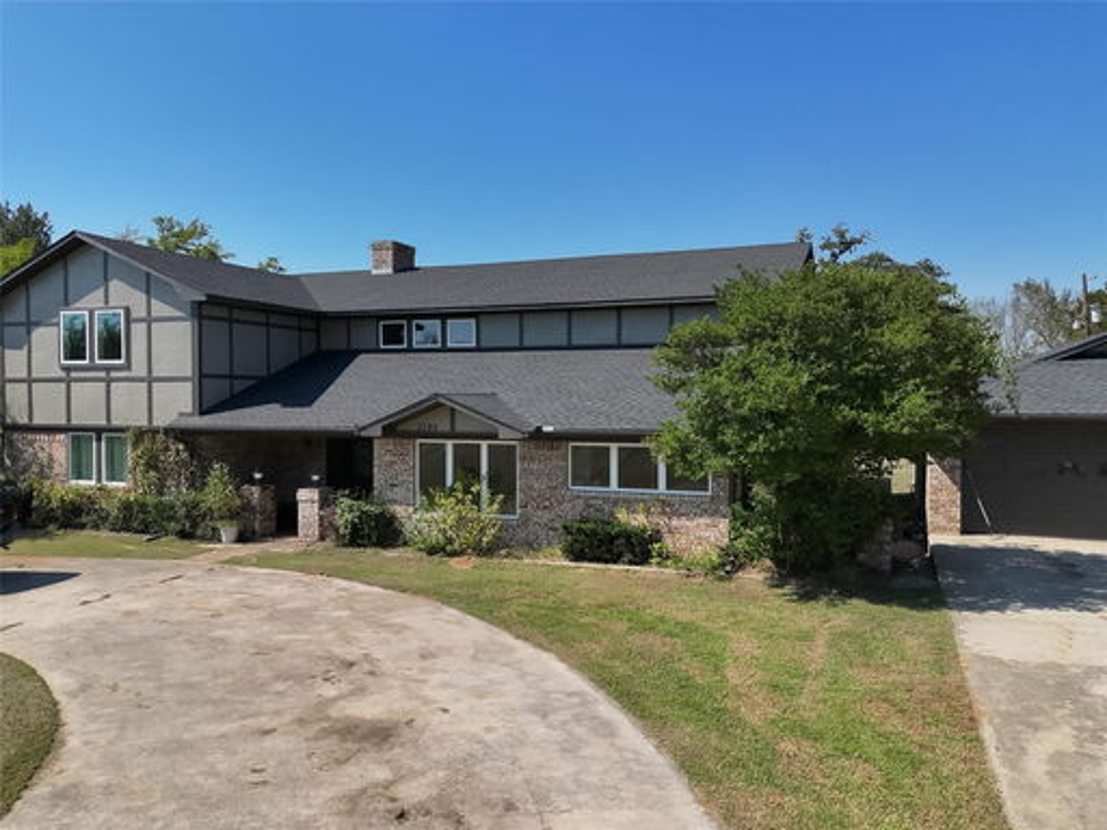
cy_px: 415
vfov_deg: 56.8
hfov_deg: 71.6
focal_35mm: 24
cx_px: 554
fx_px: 768
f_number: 1.7
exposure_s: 1/4000
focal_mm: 6.72
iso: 130
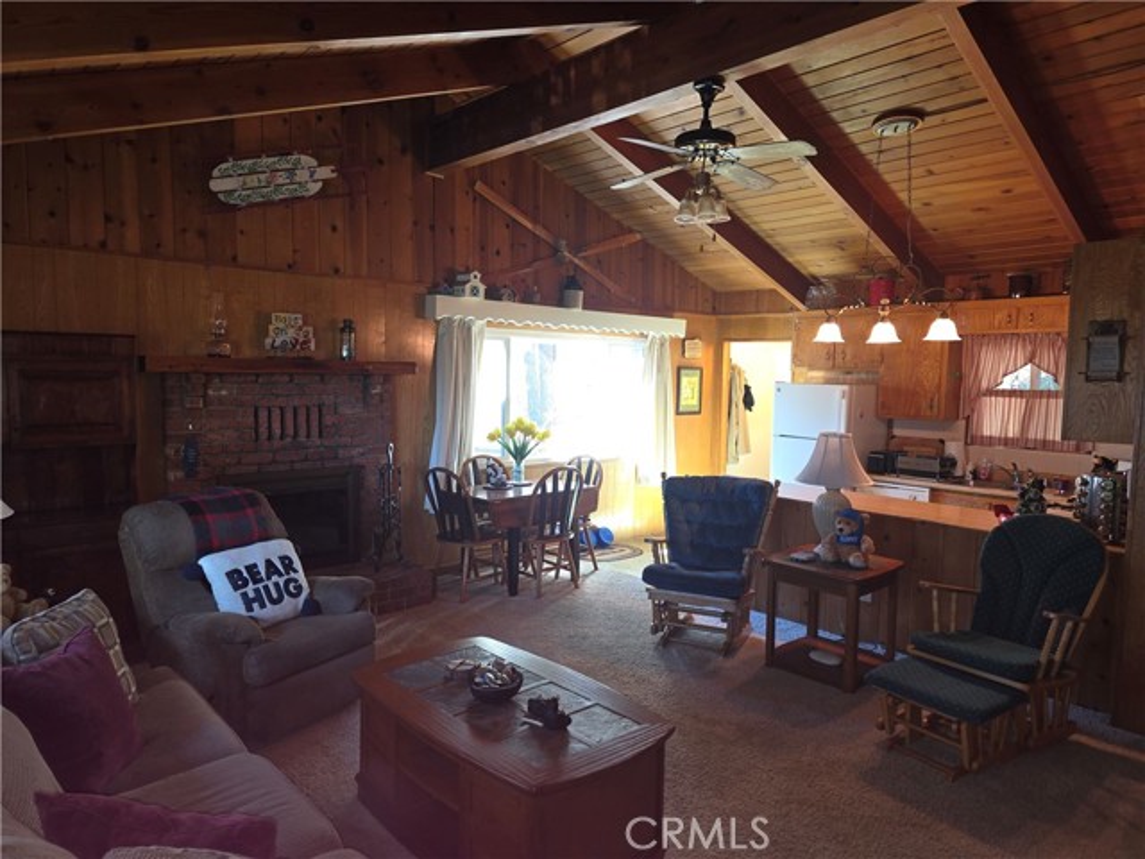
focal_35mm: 23
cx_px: 572
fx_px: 761
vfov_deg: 58.9
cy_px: 430
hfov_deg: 73.9
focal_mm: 6.3
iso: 125
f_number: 1.7
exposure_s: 1/24
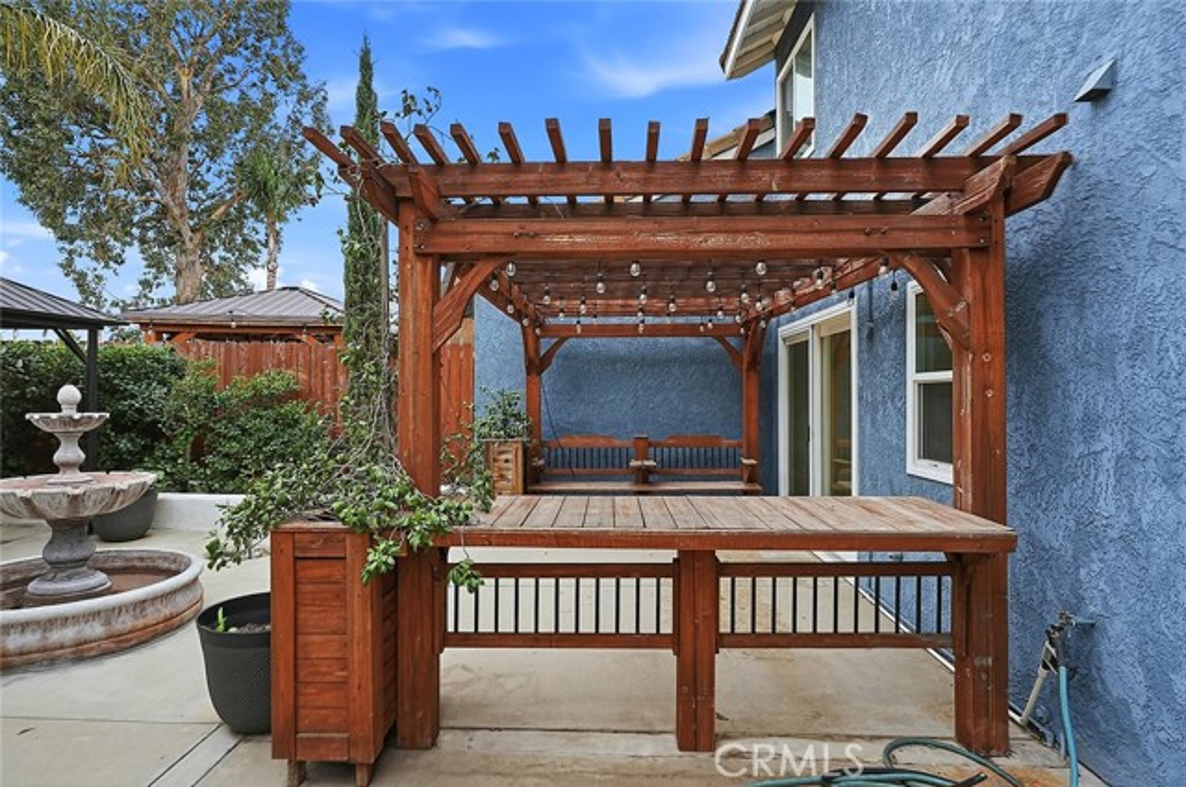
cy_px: 394
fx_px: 625
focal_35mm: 19
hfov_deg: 87.0
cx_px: 593
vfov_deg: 64.4
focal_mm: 19
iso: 400
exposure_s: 1/1250
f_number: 5.6
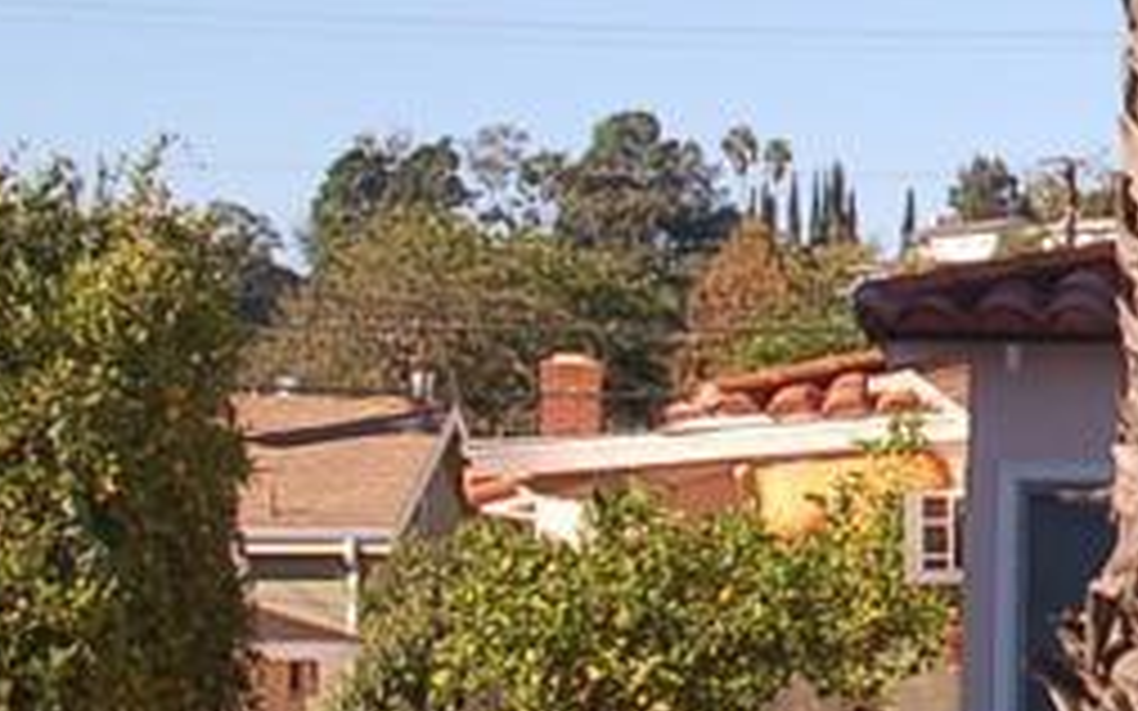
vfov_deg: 6.6
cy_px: 191
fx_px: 6139
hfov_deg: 10.0
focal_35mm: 198
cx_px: 2087
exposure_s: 1/500
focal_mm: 32
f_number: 6.3
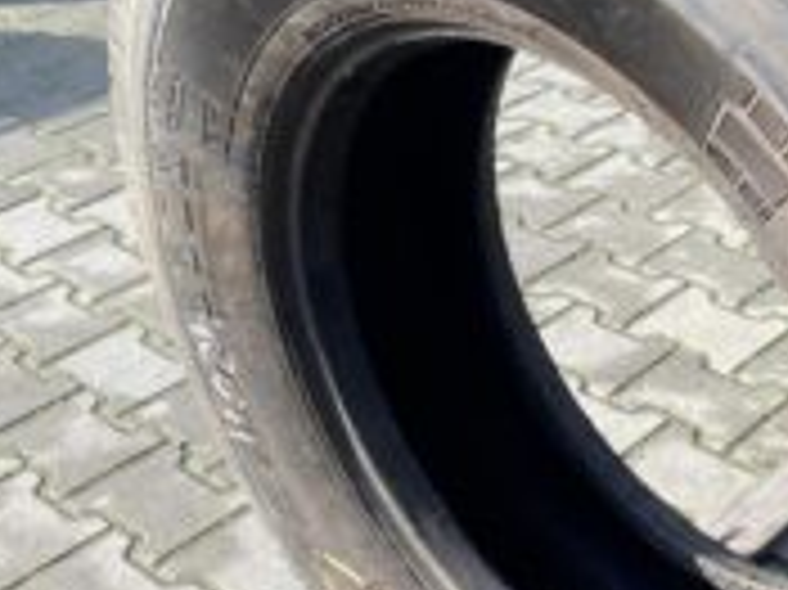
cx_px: 716
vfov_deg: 22.9
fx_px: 1456
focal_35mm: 64
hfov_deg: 29.0
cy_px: 340
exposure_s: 1/439
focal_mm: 4.25
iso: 32
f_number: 1.8
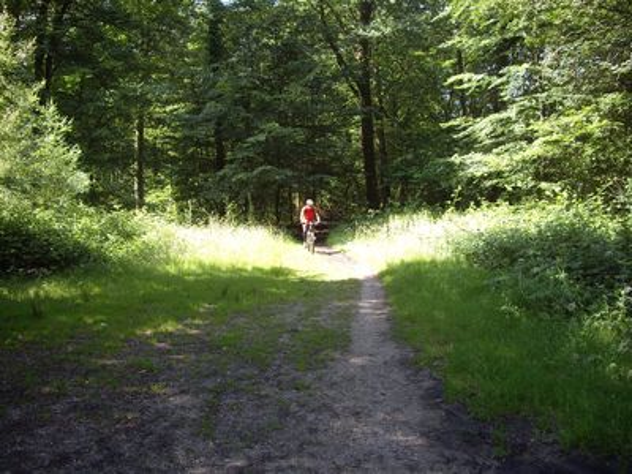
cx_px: 316
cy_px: 237
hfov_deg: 49.0
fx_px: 694
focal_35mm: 38
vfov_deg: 37.7
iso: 100
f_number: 2.8
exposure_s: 1/125
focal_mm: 7.9
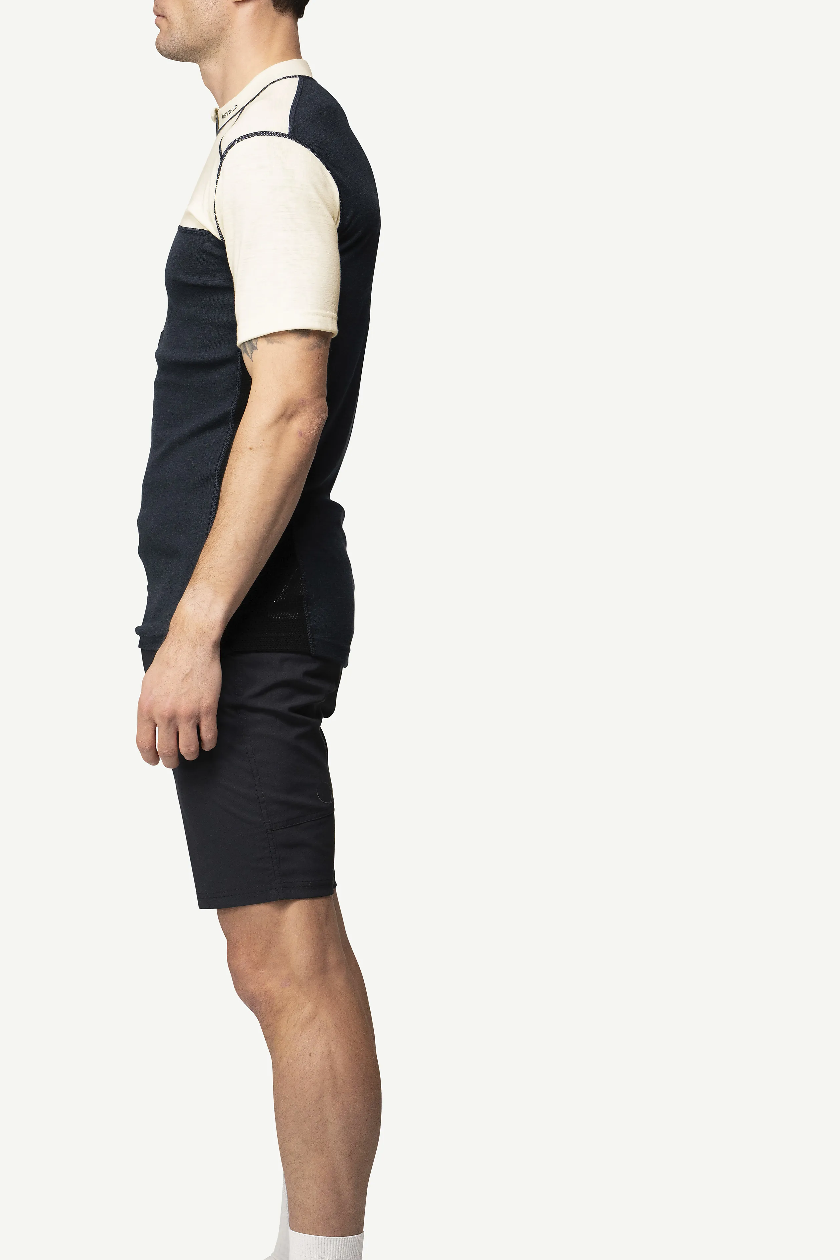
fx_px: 3710
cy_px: 657
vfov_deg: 19.3
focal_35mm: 106
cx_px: 220
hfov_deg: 12.9
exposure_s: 1/80
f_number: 5
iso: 500
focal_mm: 70
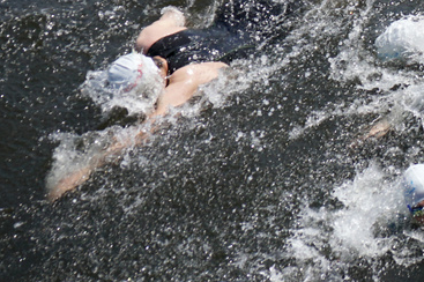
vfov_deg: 2.9
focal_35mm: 464
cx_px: 935
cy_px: -181
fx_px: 5460
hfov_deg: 4.4
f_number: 4
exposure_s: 1/2000
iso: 160
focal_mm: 70
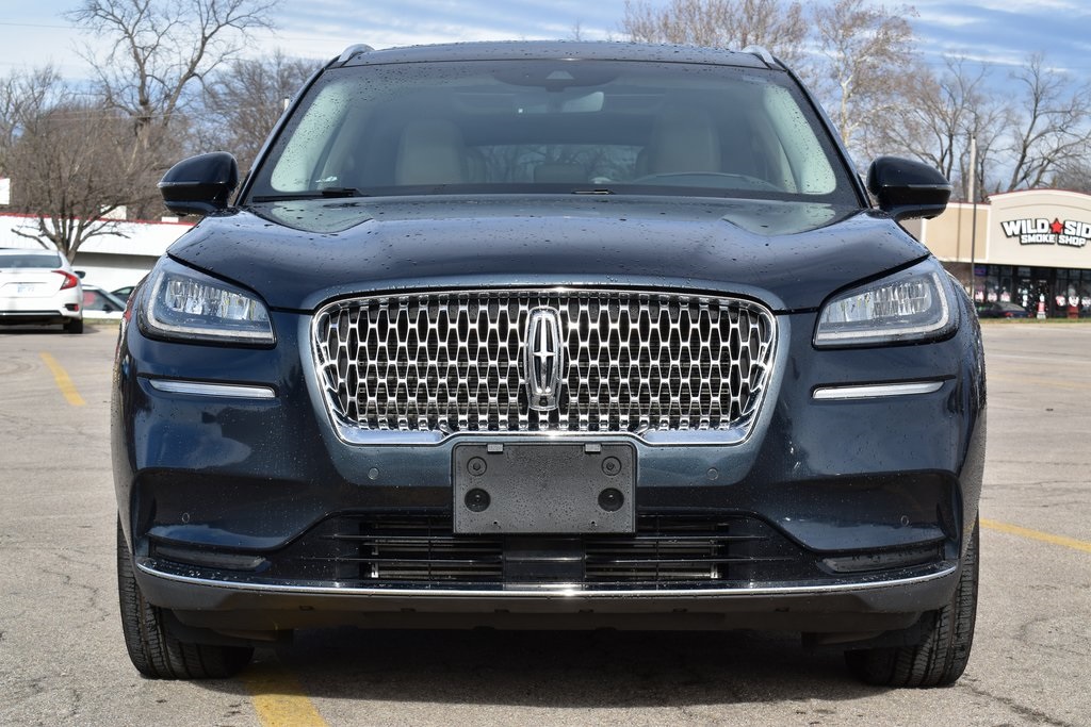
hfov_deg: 29.2
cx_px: 546
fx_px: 2091
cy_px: 364
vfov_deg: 19.7
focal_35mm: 69
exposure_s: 1/400
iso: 400
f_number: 11
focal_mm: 46
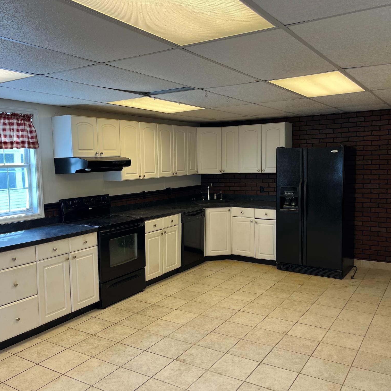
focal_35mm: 31
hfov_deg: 52.5
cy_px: 194
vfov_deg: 52.5
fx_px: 396
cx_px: 180
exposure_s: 1/120
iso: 40
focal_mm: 5.1
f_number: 1.6
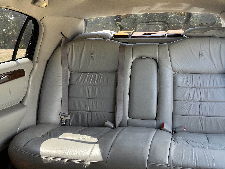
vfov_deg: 38.6
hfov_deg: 49.7
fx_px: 240
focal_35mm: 37
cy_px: 74
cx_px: 138
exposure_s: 1/121
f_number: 1.8
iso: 80
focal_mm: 3.99
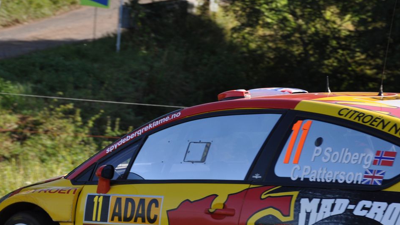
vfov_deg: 4.4
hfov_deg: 7.8
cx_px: 193
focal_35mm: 278
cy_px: 166
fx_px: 2948
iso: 220
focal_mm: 105
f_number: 5.6
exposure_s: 1/500
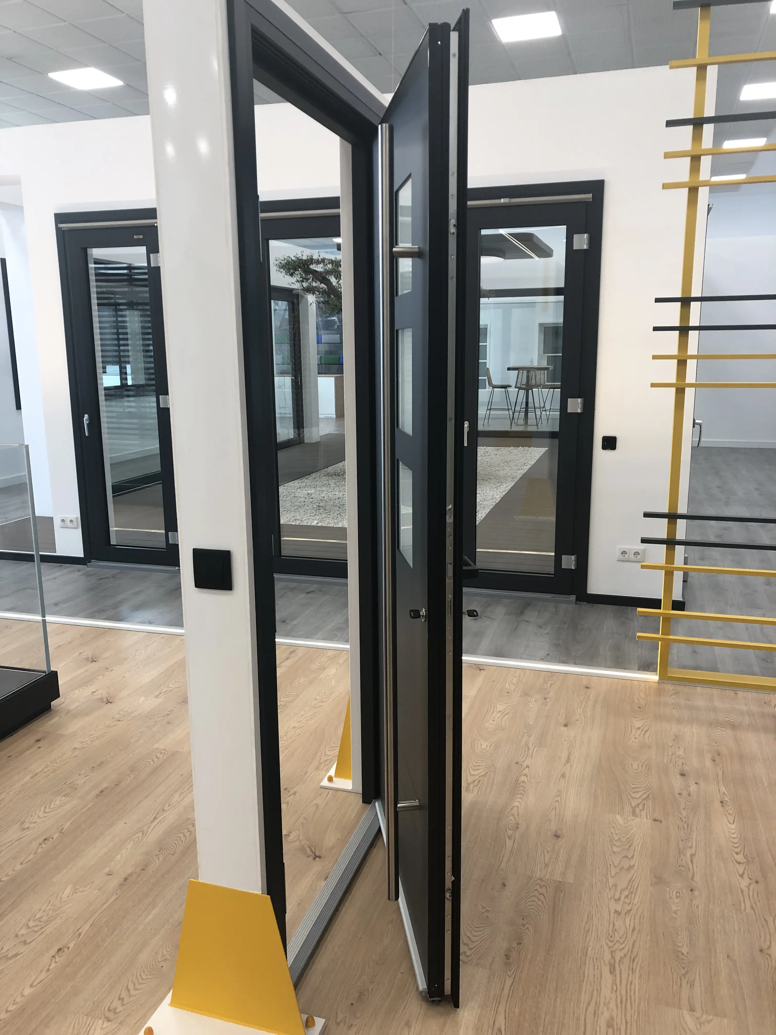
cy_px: 518
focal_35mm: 28
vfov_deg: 63.4
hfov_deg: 49.7
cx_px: 388
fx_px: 837
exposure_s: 1/33
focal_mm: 4
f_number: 1.8
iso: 32
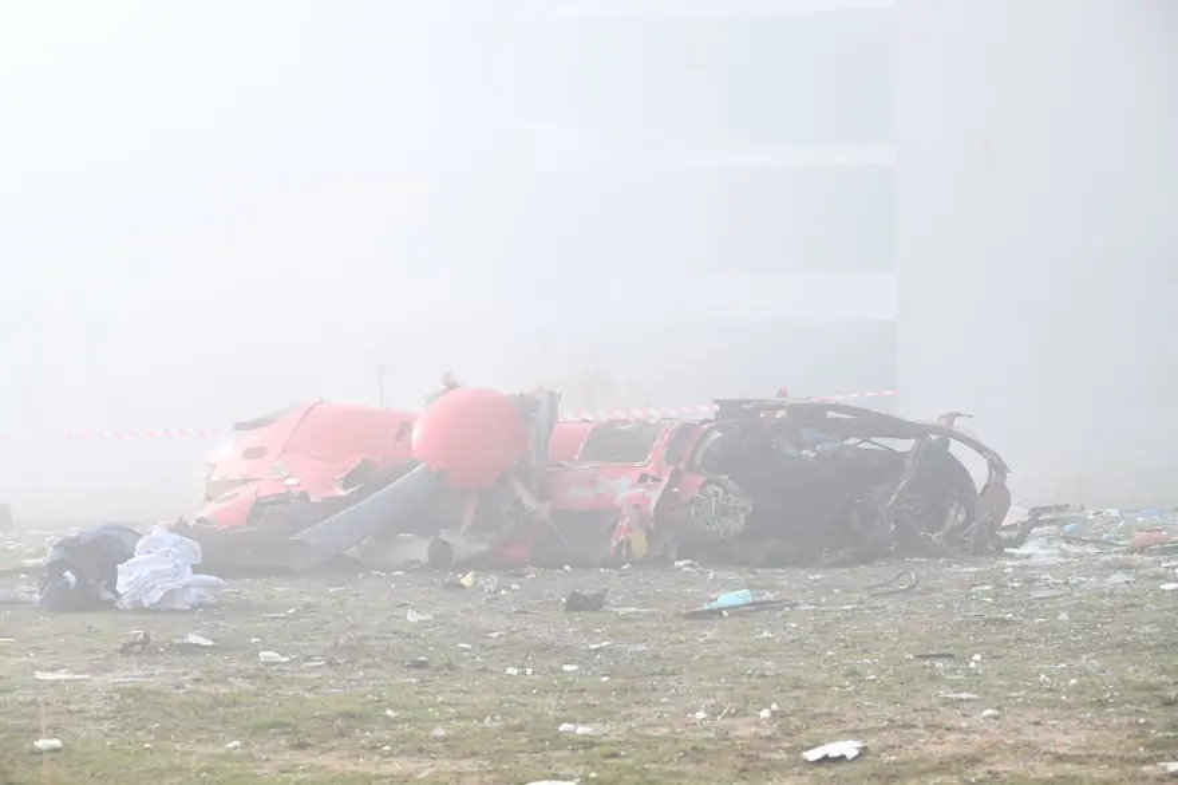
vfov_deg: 13.0
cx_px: 589
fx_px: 3434
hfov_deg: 19.5
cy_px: 392
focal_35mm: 105
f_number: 5.6
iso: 400
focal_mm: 105
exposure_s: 1/1250
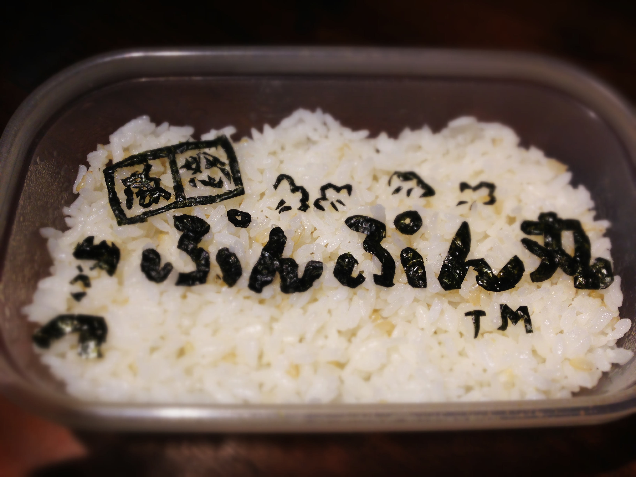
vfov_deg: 42.9
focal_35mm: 33
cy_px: 238
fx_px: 606
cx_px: 318
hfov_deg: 55.4
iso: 64
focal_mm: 4.13
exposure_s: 1/60
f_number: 2.4
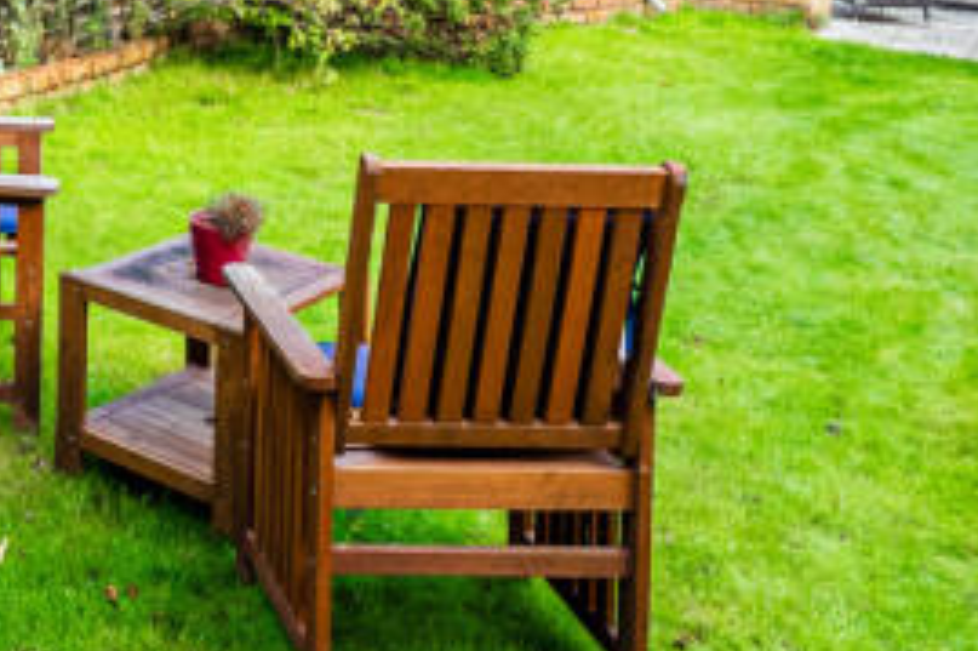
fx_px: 1656
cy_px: -298
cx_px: -149
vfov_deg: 19.6
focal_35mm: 61
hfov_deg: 29.1
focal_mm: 16
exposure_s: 1/60
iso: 200
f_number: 8
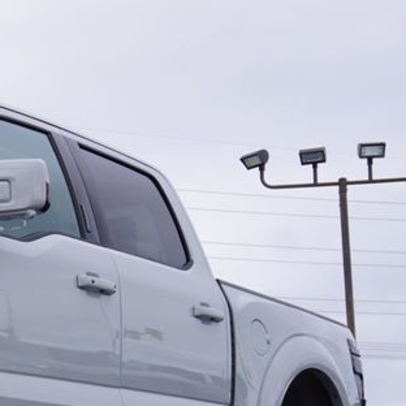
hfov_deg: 14.8
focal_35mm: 109
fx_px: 1446
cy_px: 312
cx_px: -206
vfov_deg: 15.9
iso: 100
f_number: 8
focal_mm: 26
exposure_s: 1/100
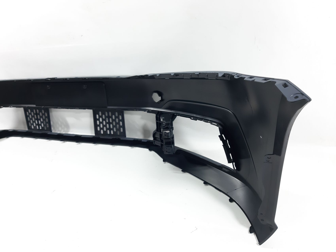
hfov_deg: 65.3
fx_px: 262
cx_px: 168
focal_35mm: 27
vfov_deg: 51.3
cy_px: 126
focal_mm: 3.93
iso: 100
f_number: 1.7
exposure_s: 1/50
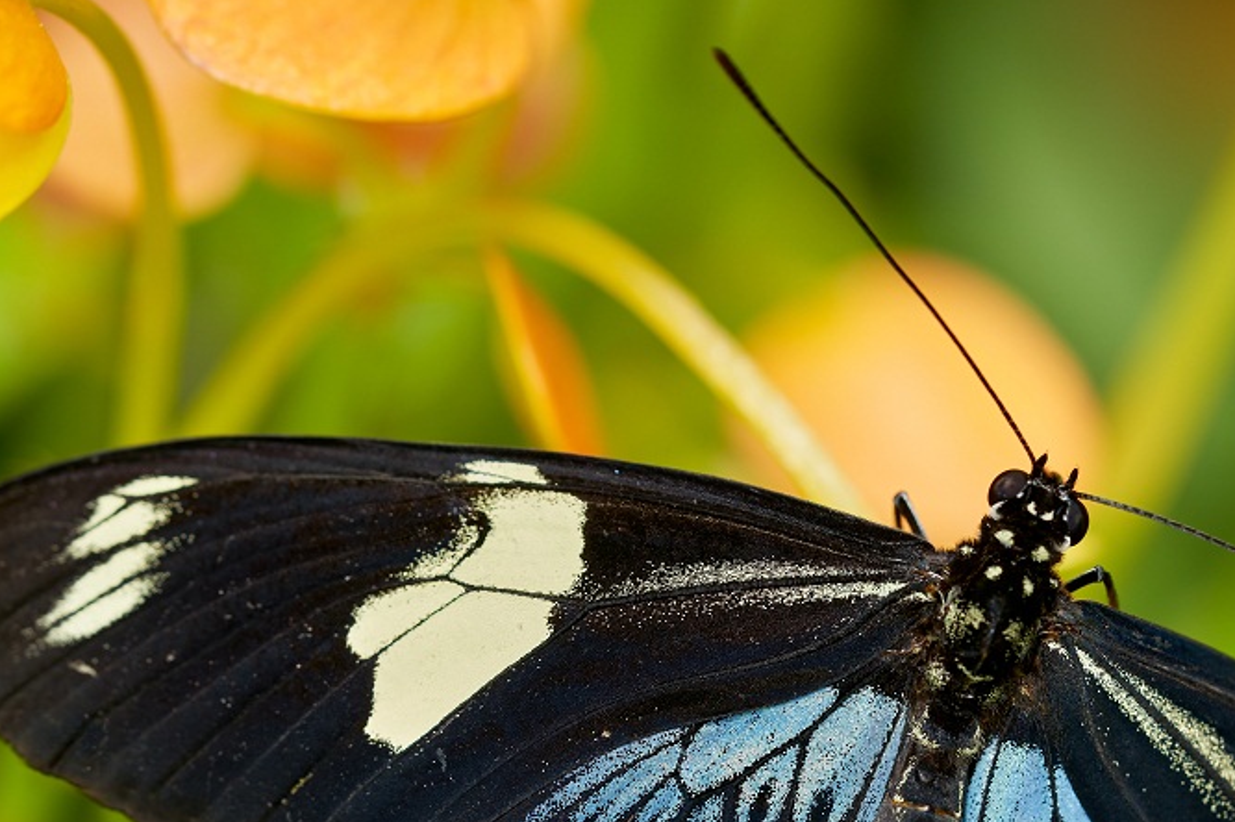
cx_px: 896
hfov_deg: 12.7
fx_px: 5555
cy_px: 689
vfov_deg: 8.4
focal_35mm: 162
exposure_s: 1/4
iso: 100
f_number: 5
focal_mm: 90
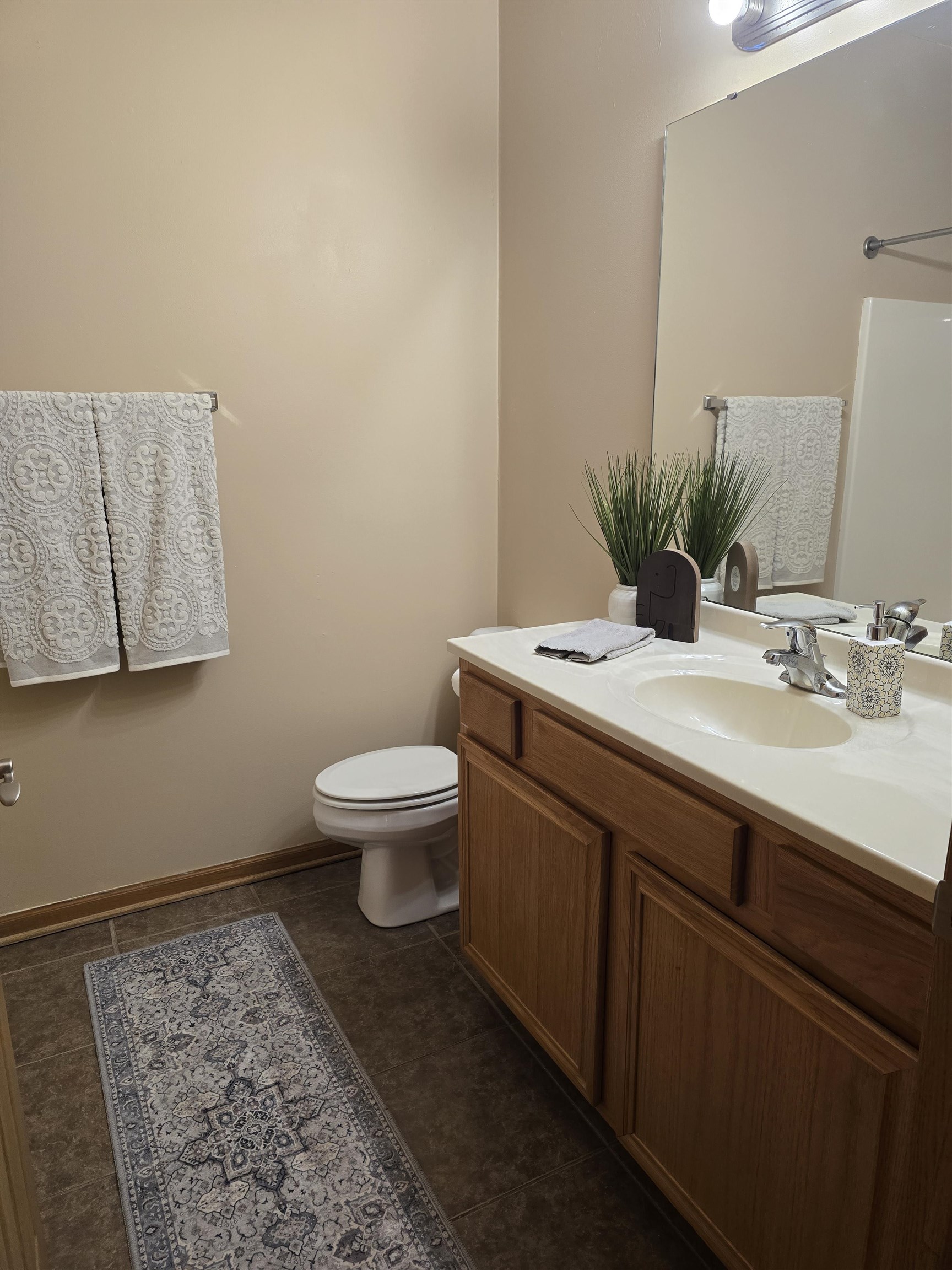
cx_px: 476
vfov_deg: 73.9
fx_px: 843
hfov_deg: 58.9
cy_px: 635
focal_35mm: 23
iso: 320
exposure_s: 1/120
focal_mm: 6.3
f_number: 1.7
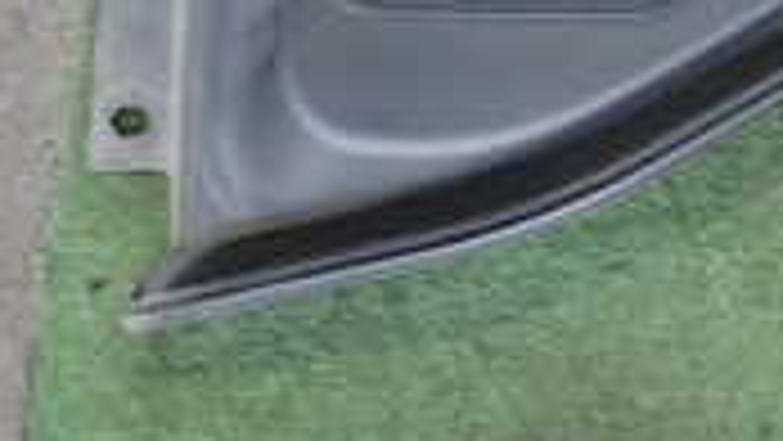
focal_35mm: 94
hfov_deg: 20.3
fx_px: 1952
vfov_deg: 12.2
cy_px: -252
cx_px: 1084
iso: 400
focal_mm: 4.5
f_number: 2
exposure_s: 1/80
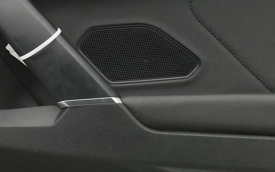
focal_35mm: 126
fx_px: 945
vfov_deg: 10.3
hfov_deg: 16.5
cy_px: 168
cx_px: 178
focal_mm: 18
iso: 1600
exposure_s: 1/250
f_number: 6.3
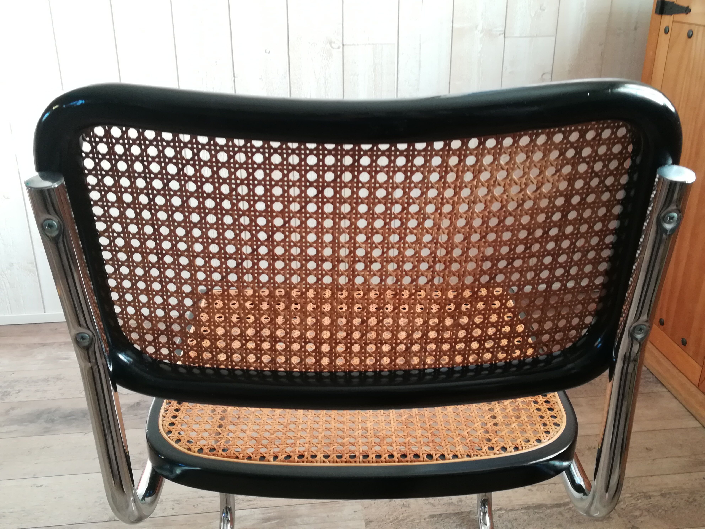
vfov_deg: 42.9
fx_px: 672
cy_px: 264
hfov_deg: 55.4
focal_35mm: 33
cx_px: 352
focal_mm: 3.83
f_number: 2.2
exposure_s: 1/33.3
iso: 160
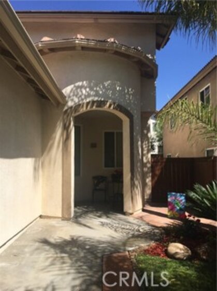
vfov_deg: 61.7
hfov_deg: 48.2
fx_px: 243
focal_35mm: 29
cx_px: 108
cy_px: 146
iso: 25
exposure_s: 1/1789
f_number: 2.2
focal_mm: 4.15
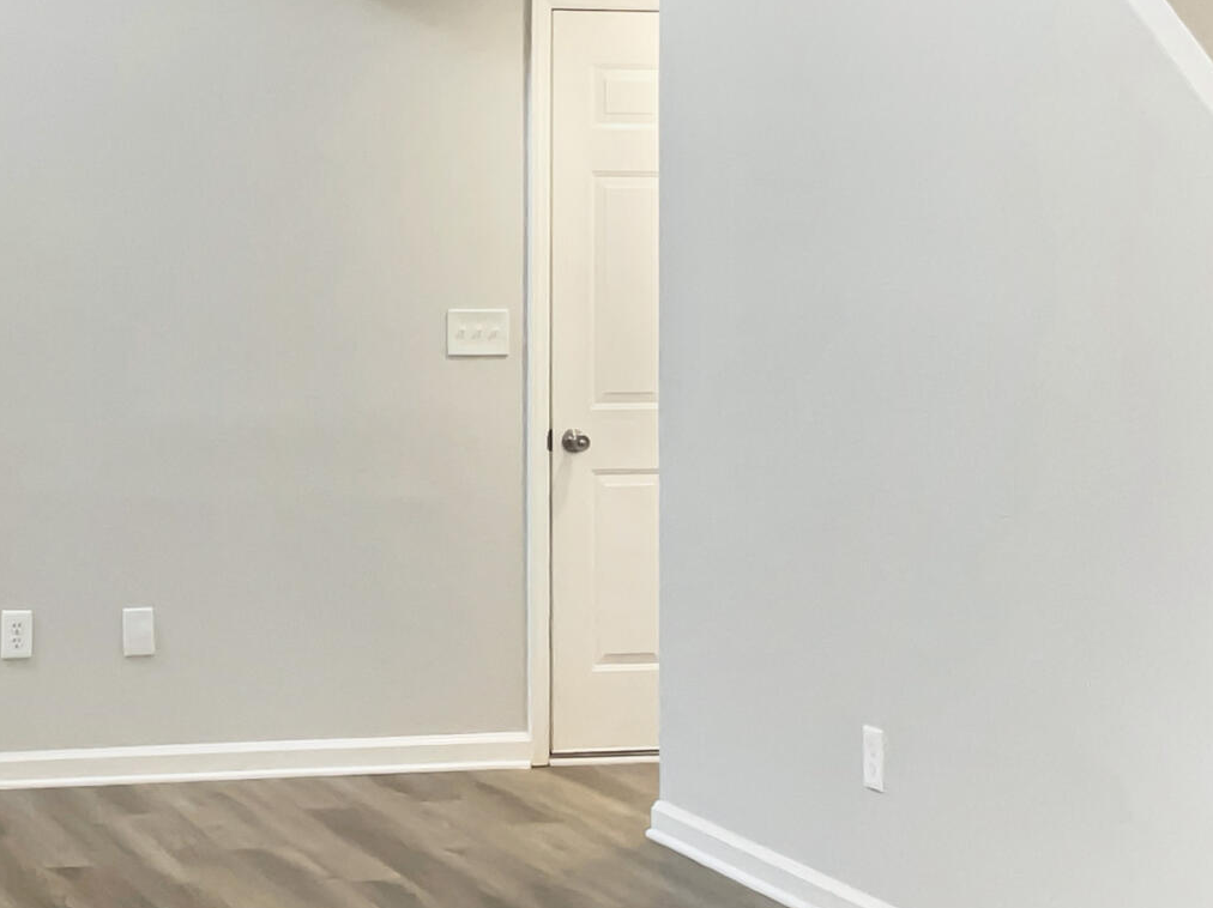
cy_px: 395
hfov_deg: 22.4
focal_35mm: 86
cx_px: 194
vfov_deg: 17.1
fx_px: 3012
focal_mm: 3
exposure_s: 1/60
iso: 64
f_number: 1.8
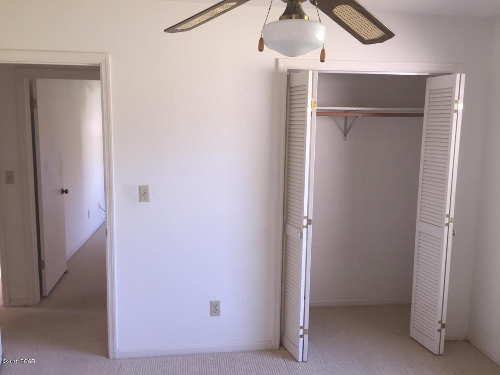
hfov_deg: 61.7
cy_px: 188
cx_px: 250
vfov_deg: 48.2
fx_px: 419
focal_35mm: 29
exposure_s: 1/30
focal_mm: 4.15
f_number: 2.2
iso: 32
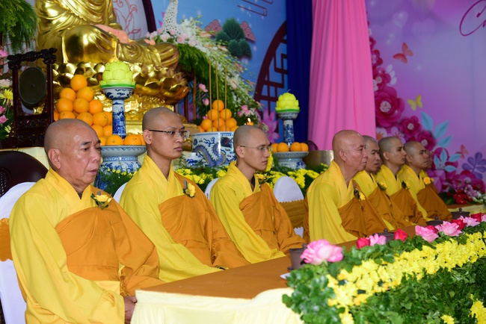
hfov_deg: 38.2
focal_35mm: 52
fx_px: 702
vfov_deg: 26.0
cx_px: 243
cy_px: 162
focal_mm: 52
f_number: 4
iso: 320
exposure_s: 1/60
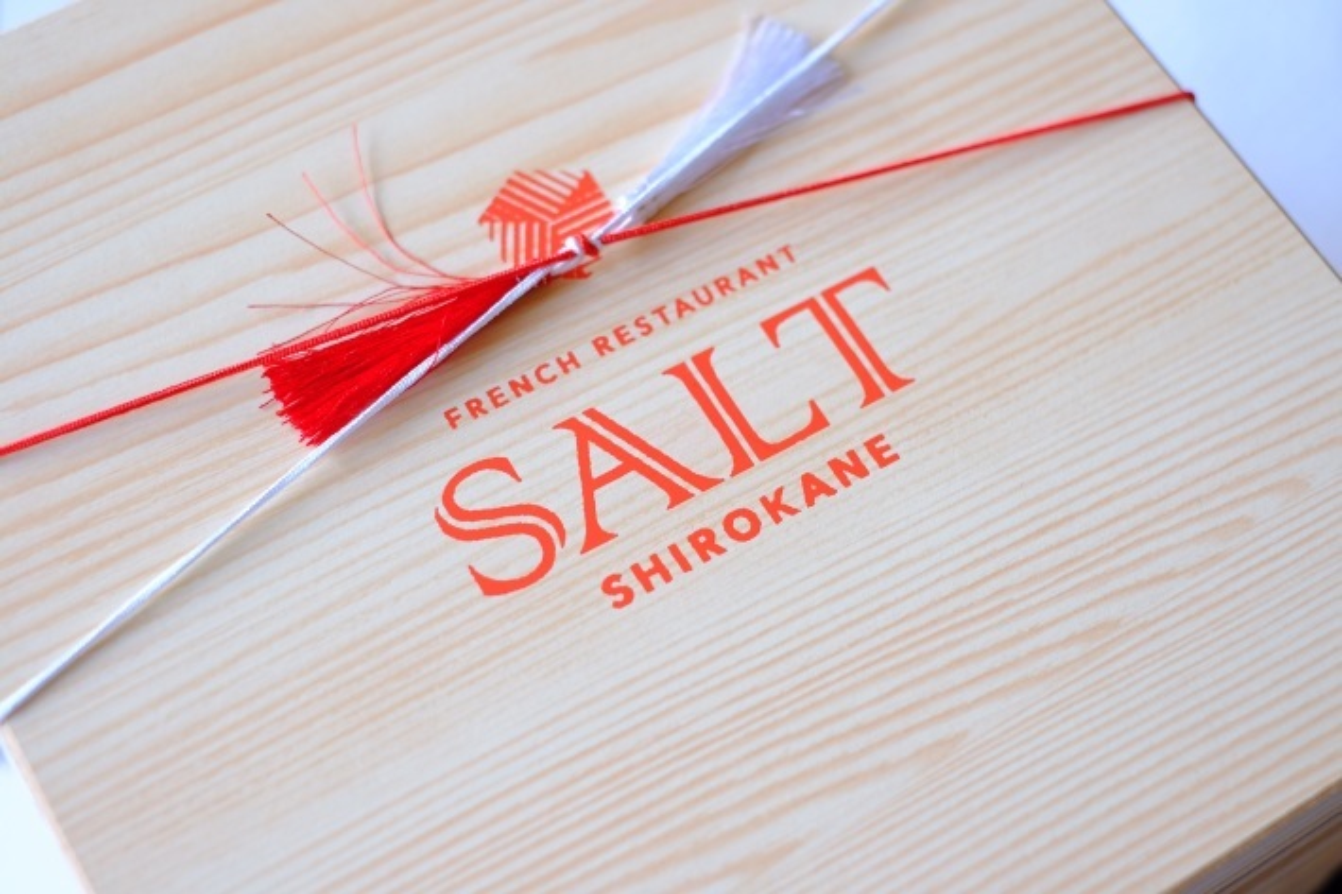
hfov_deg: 37.5
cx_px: 671
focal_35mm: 53
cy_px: 447
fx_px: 1975
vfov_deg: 25.5
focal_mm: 35
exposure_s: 1/60
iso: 400
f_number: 2.8
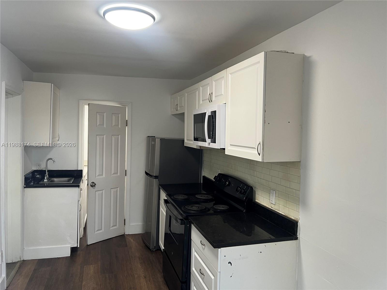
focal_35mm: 26
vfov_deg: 53.1
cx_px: 194
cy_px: 145
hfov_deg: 67.3
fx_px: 291
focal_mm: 5.7
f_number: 1.5
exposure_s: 1/60
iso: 80
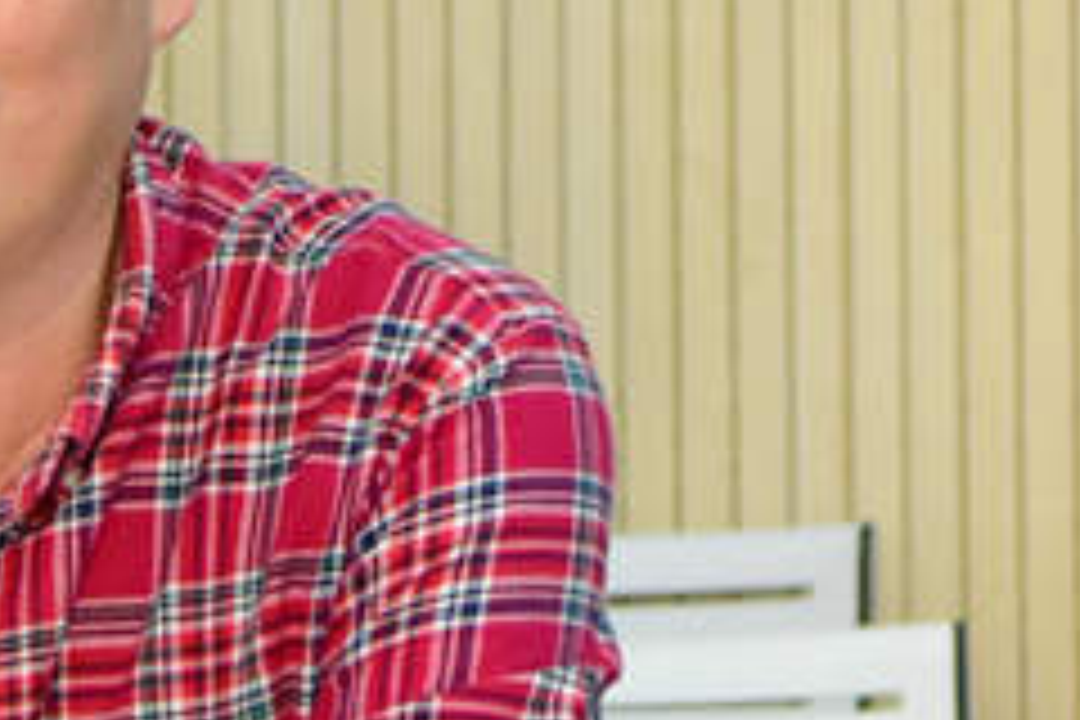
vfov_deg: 5.9
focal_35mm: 233
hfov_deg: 8.7
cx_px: -158
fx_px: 6989
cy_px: 356
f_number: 5
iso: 2500
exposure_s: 1/100
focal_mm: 70
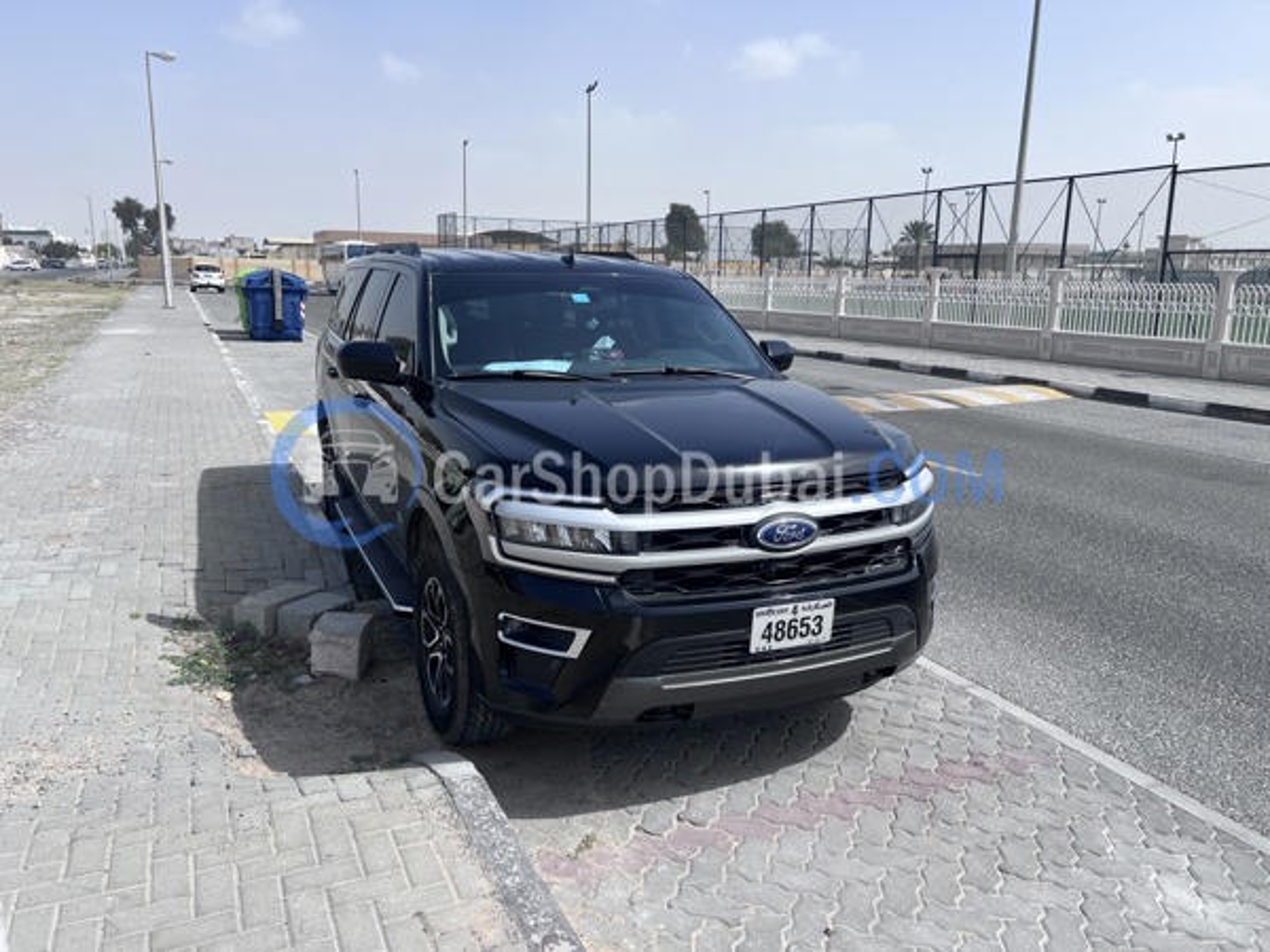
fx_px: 954
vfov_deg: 53.1
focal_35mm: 26
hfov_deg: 67.3
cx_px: 635
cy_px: 476
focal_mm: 5.7
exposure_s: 1/5587
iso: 50
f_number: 1.5
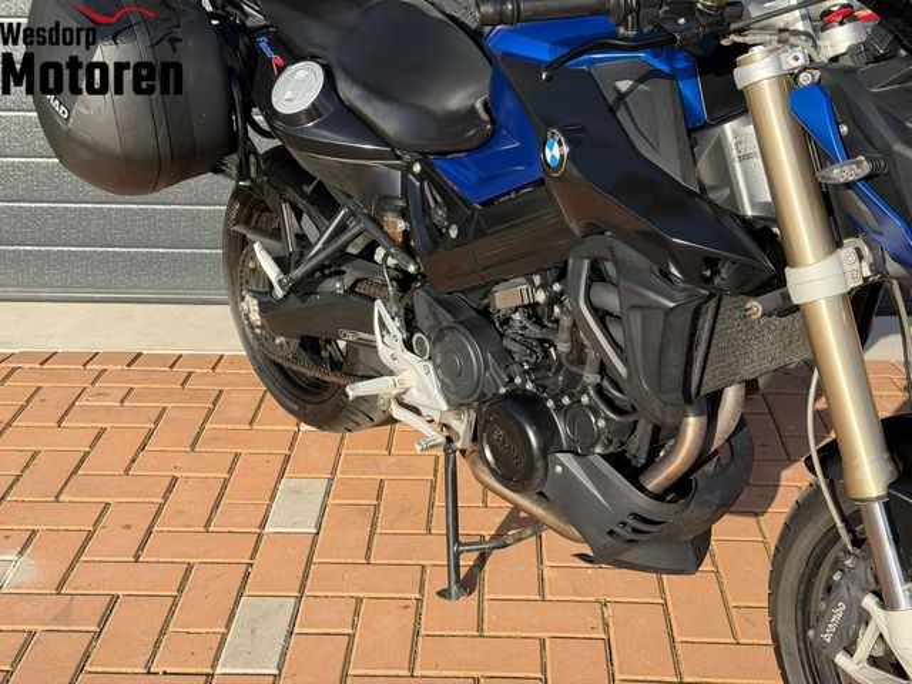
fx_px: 1265
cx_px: 456
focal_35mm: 48
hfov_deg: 39.7
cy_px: 342
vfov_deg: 30.3
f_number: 1.78
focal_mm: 6.76
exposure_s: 1/1795
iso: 64
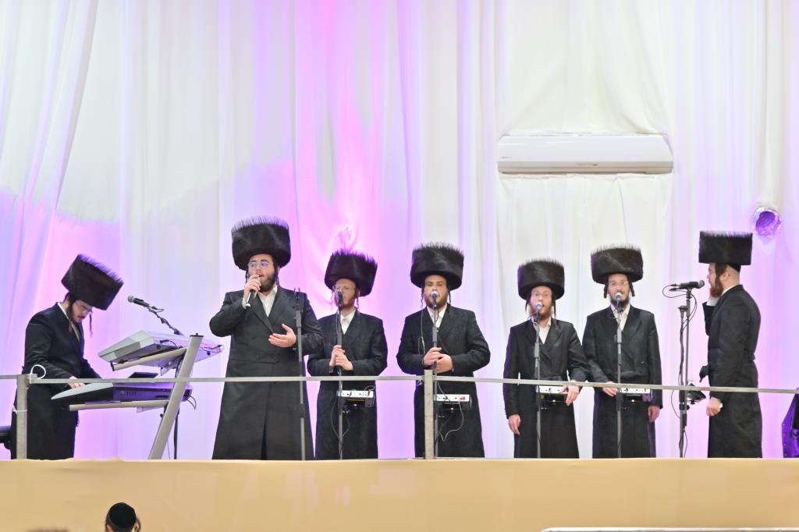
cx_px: 400
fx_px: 2152
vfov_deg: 14.1
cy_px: 266
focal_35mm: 97
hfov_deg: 21.0
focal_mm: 65
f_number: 4
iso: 800
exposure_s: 1/160
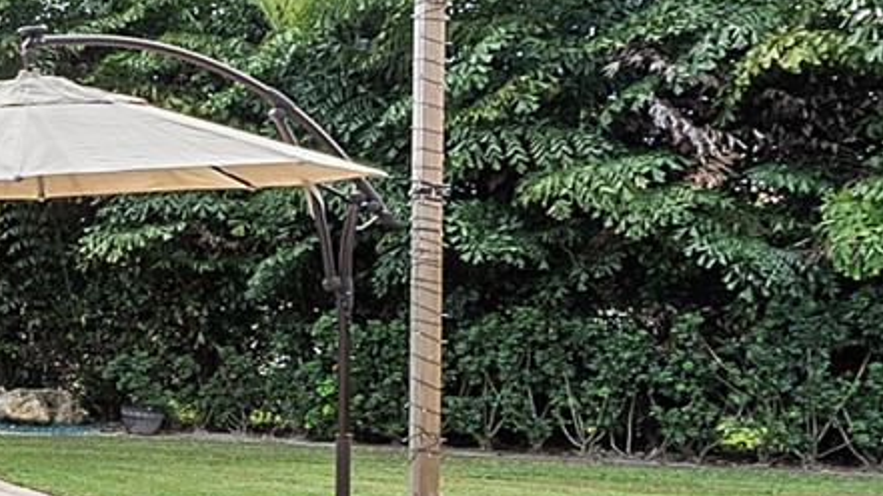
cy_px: 353
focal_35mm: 73
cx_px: -525
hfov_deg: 22.4
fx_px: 1709
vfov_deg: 16.5
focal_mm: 10
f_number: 10
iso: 200
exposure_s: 1/250
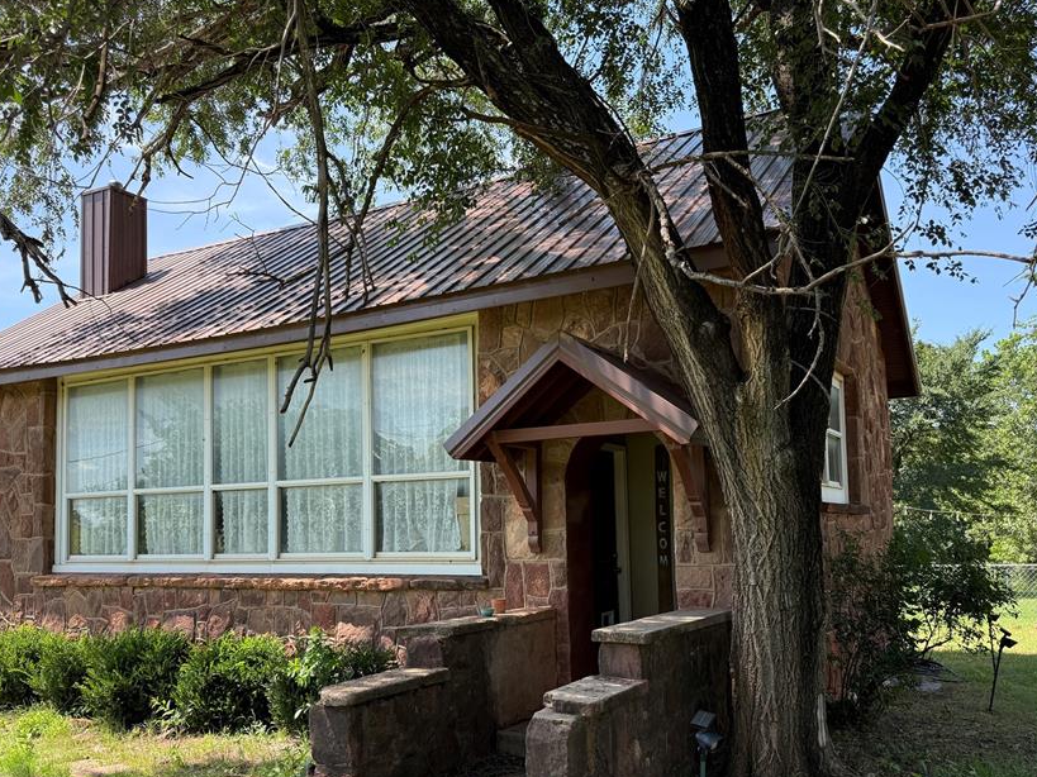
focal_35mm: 30
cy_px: 469
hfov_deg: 60.0
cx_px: 528
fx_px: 899
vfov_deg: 46.5
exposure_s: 1/1005
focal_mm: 6.76
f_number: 1.78
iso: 100
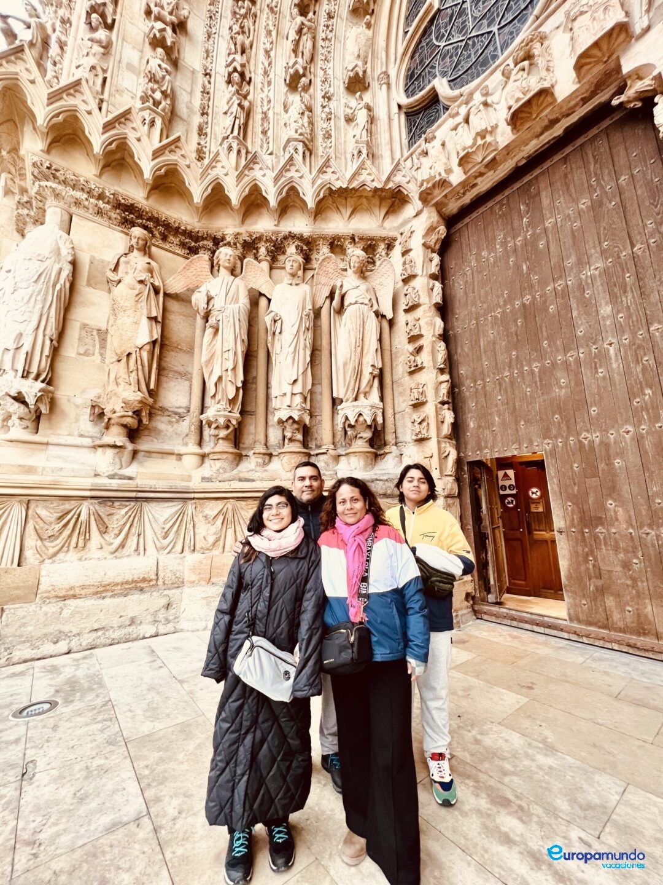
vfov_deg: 106.2
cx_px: 332
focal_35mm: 13
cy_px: 442
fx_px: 332
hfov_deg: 89.9
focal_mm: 1.57
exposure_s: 1/99
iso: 200
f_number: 1.8
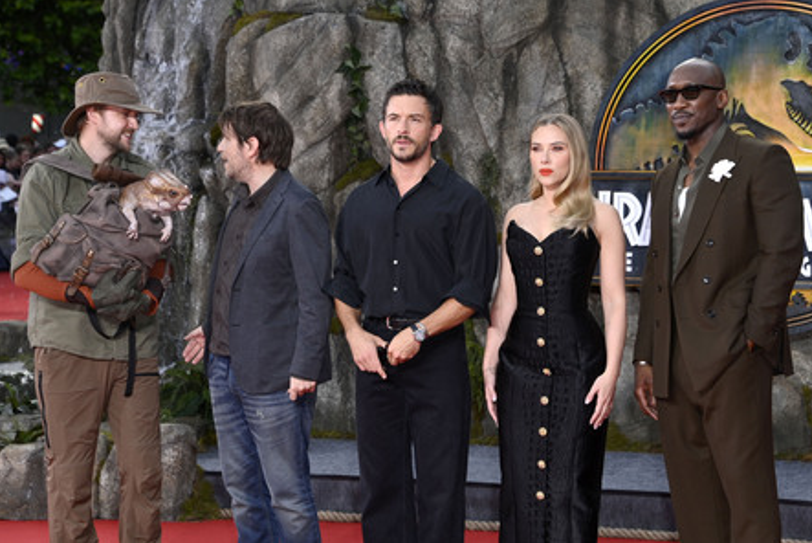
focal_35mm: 124
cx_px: 408
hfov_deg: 16.5
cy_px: 270
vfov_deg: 11.1
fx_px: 2799
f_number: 8
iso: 640
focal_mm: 122
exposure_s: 1/200
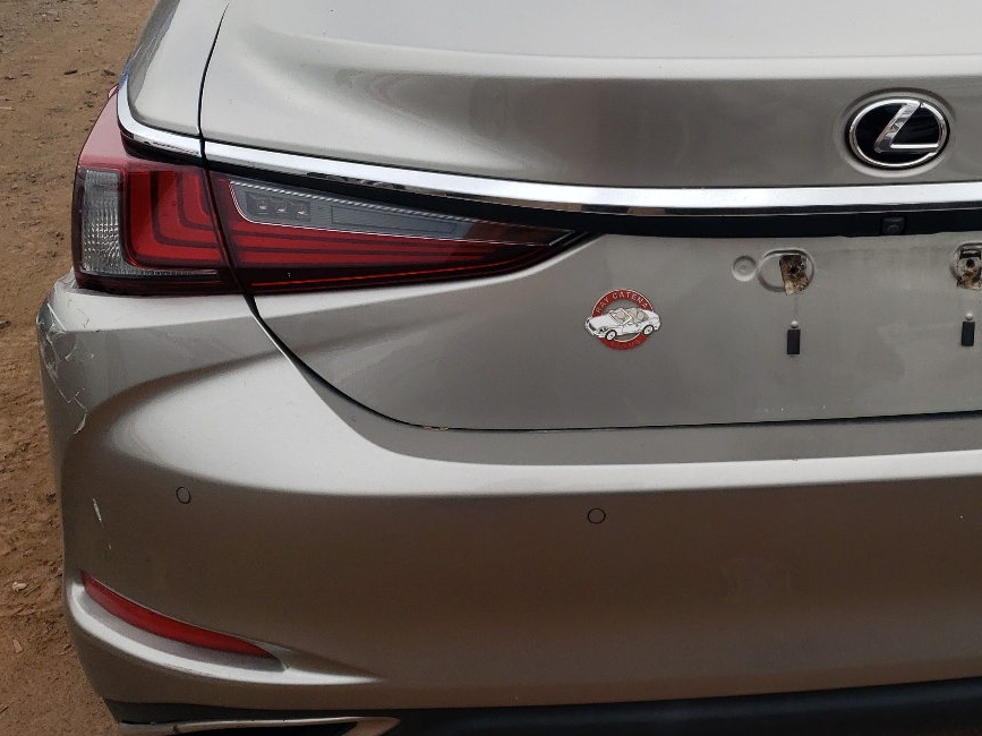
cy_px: 233
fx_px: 1361
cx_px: 772
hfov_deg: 38.3
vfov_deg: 30.0
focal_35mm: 48
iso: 50
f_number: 1.5
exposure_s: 1/2000
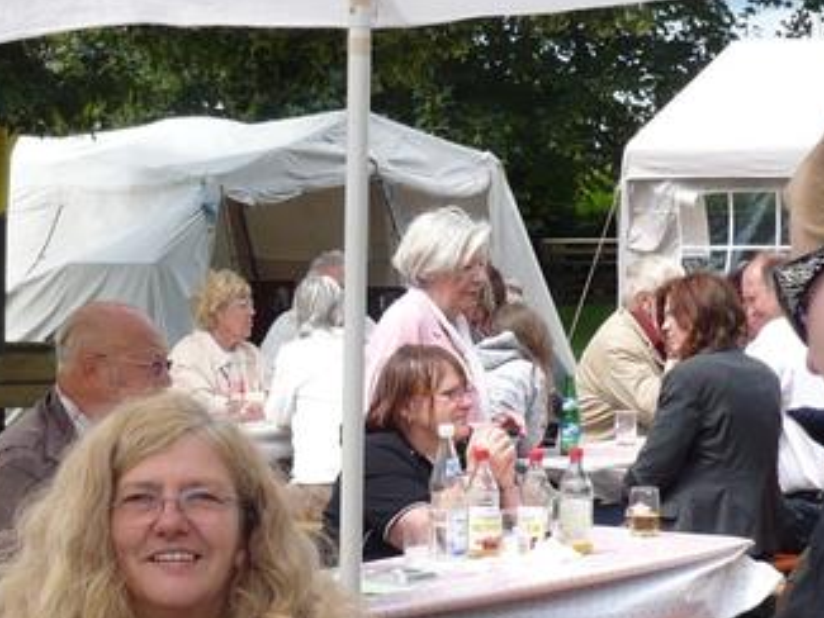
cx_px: 289
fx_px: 2810
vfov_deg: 12.5
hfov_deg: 16.7
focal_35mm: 118
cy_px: 550
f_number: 3
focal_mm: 6.6
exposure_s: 1/640
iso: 100
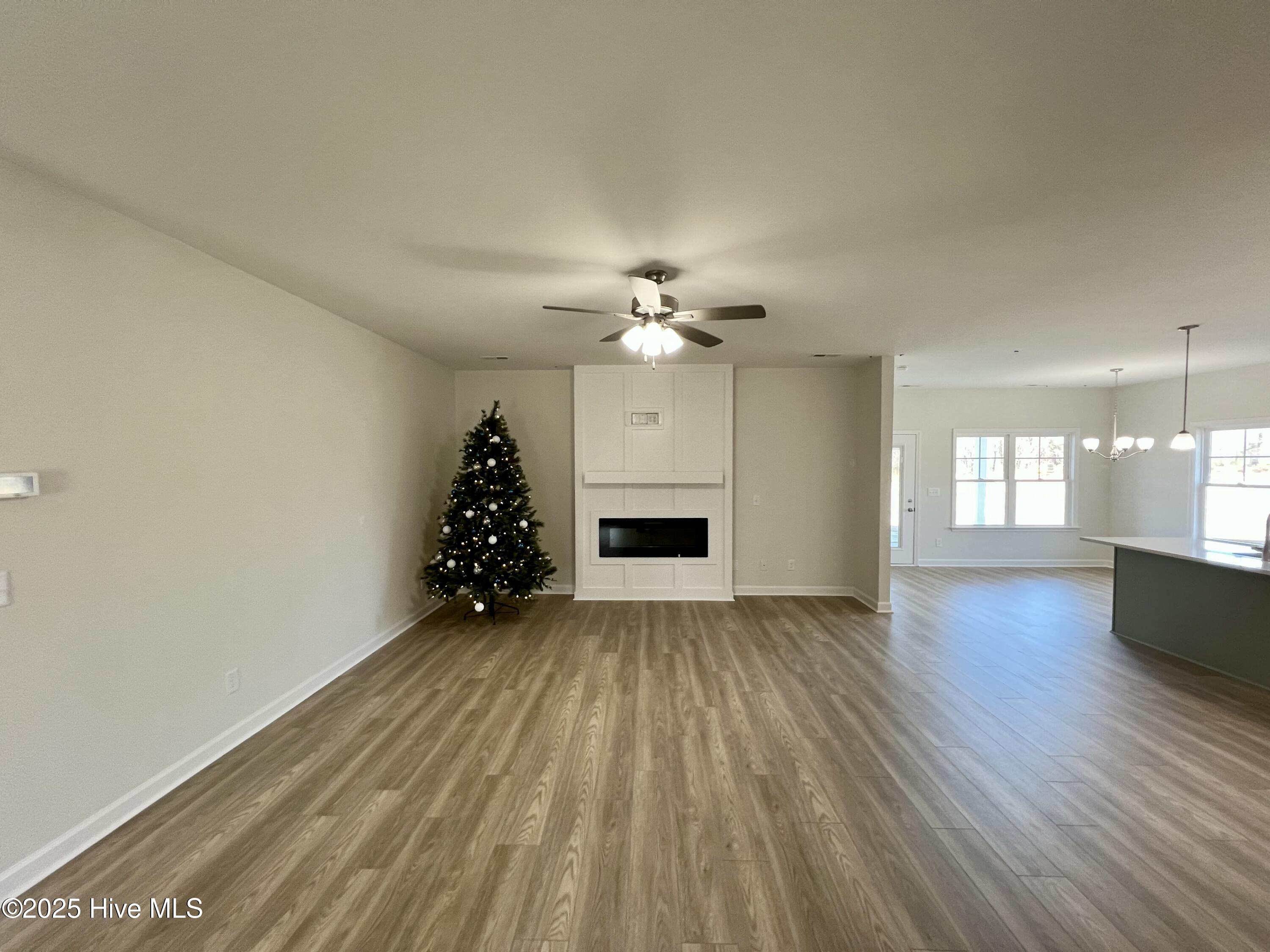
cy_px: 476
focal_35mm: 13
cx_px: 635
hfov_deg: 106.2
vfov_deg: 89.9
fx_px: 477
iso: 250
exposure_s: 1/120
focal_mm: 1.57
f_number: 1.8
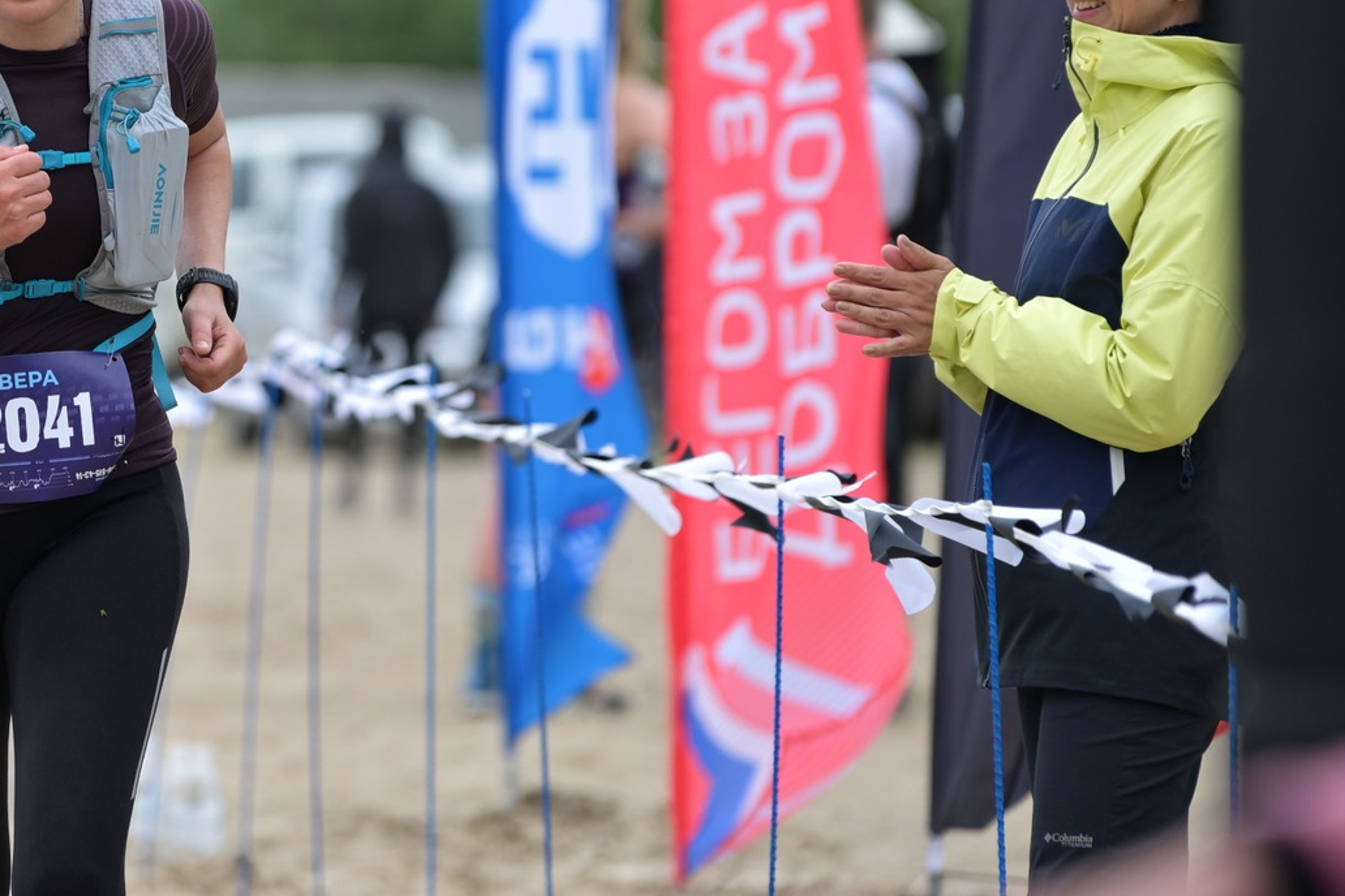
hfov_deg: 5.5
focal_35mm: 372
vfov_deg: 3.7
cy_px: 251
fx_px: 13897
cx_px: 61
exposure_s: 1/640
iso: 80
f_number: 2.8
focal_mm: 150
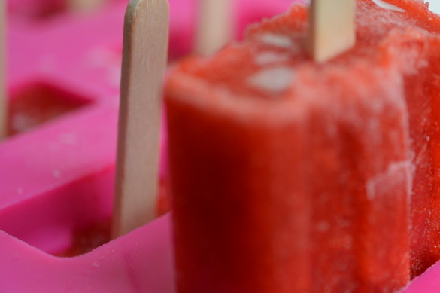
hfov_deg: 19.3
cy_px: 210
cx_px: 350
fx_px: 1282
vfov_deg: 13.0
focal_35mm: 105
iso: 450
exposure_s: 1/60
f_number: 3
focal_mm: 40
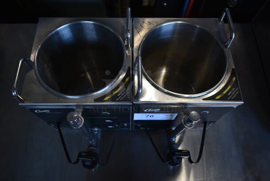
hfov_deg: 67.3
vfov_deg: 48.0
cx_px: 135
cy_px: 90
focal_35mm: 27
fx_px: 203
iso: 100
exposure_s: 1/30
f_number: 3.5
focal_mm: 18
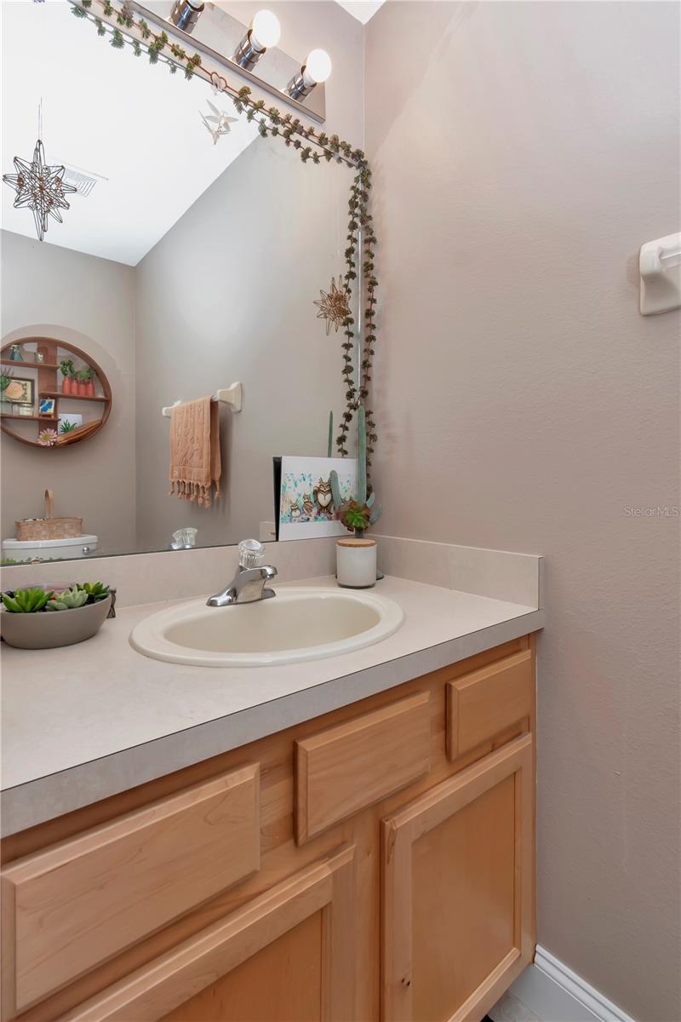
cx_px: 340
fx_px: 426
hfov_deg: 77.3
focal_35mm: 15
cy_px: 511
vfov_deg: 100.4
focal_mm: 10
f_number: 8
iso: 500
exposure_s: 1/160
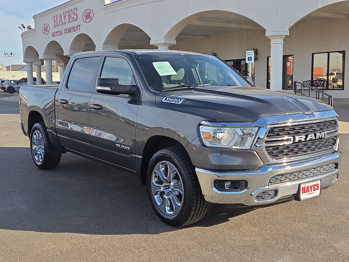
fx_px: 423
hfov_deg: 44.8
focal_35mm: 42
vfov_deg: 34.3
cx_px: 174
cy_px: 131
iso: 25
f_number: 1.8
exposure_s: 1/909
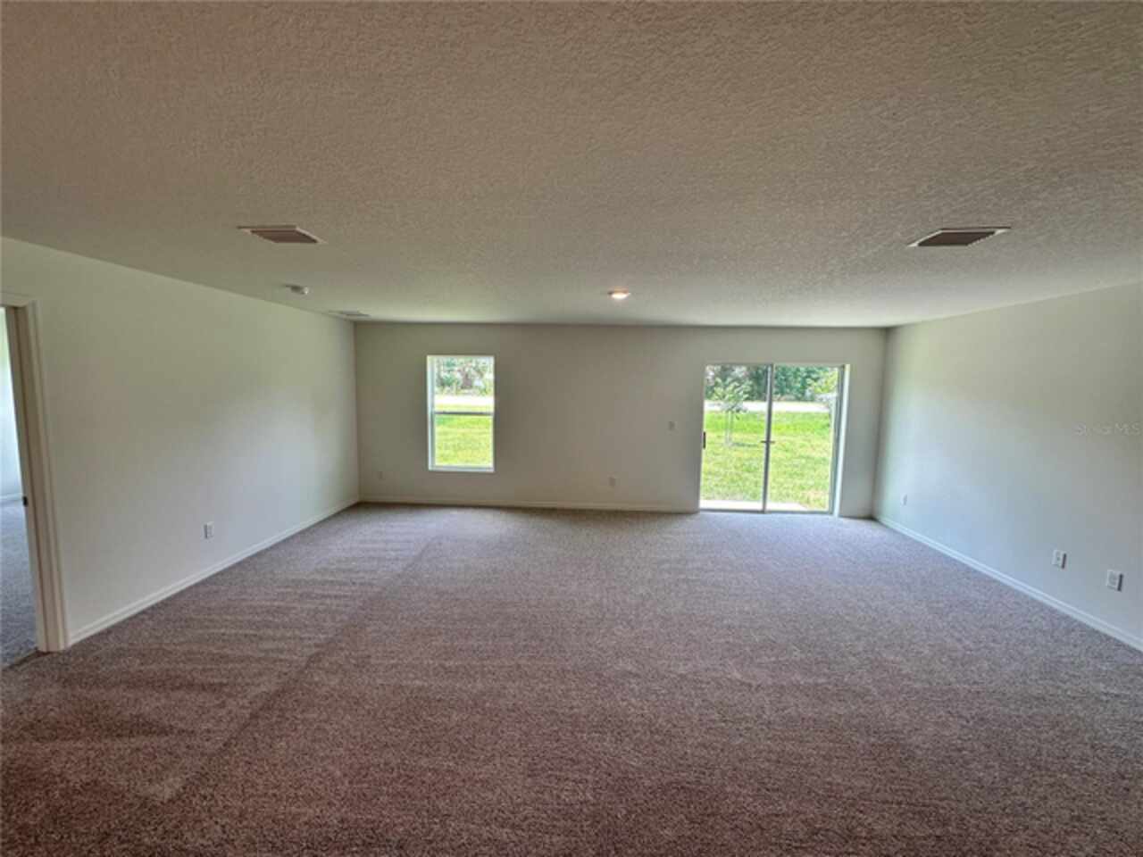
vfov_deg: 85.7
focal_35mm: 14
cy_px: 428
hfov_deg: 102.1
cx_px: 572
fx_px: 462
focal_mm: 2.22
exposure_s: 1/120
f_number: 2.2
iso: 50
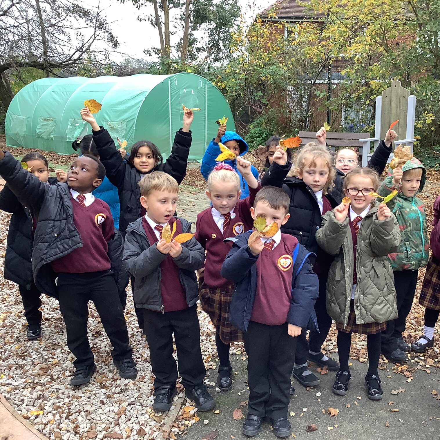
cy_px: 222
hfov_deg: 44.7
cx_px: 265
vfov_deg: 44.9
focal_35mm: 37
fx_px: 532
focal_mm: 3.3
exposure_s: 1/50
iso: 80
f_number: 2.4
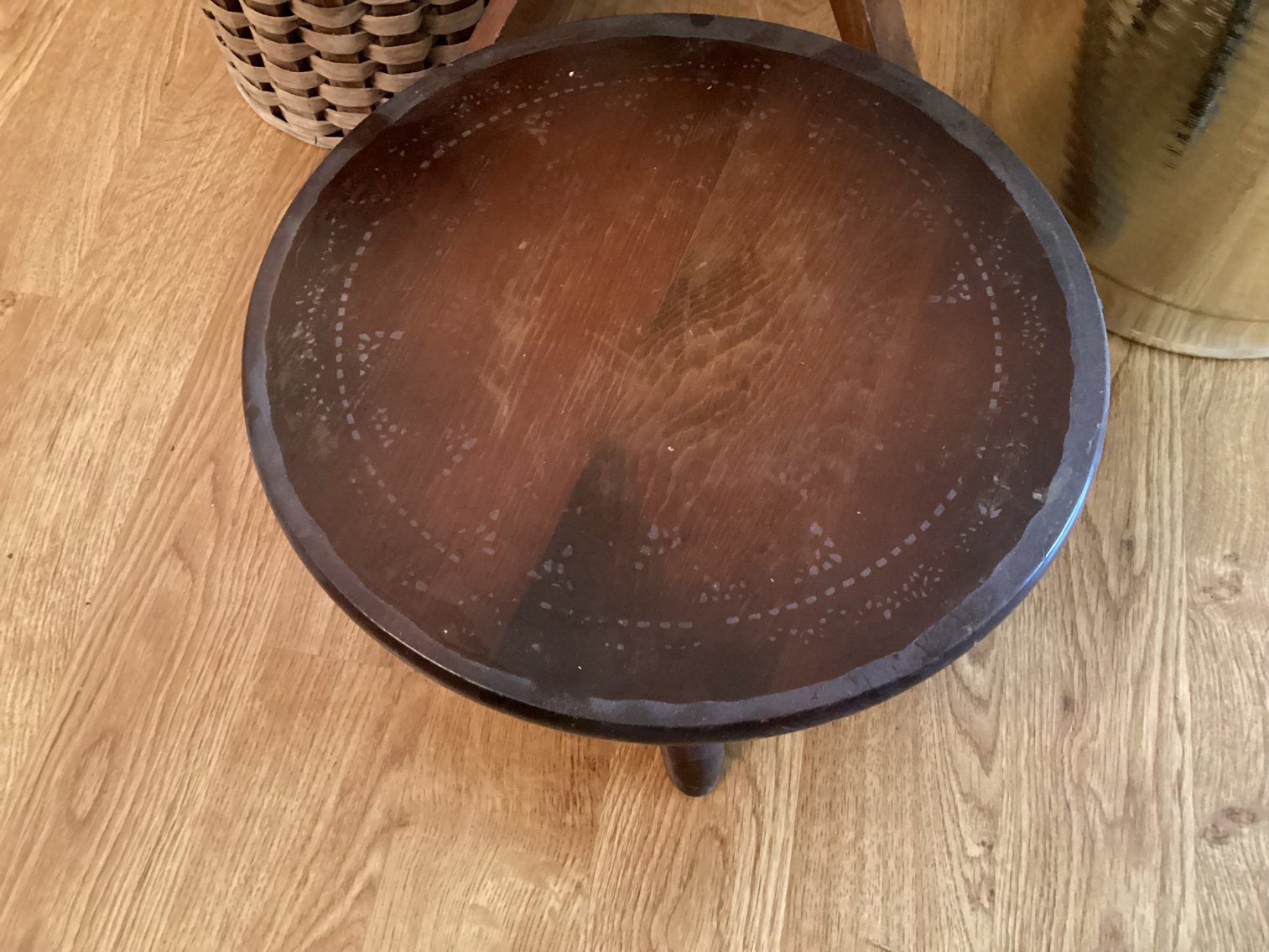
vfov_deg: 45.4
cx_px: 634
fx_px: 1137
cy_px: 476
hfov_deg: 58.3
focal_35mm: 31
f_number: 2.4
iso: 800
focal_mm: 3.3
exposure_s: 1/20
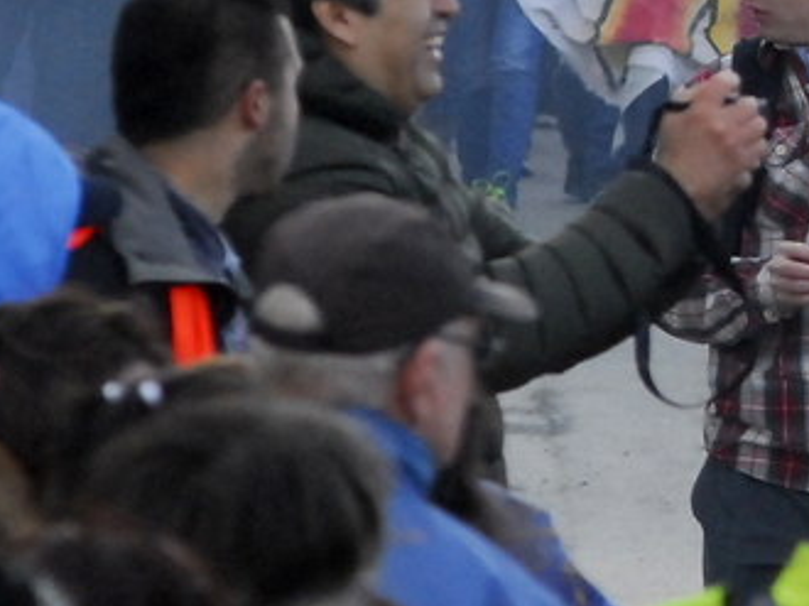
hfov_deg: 1.8
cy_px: -220
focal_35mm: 1086
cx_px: 1505
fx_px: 25370
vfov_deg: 1.4
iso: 800
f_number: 5.6
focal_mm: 155
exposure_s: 1/1000
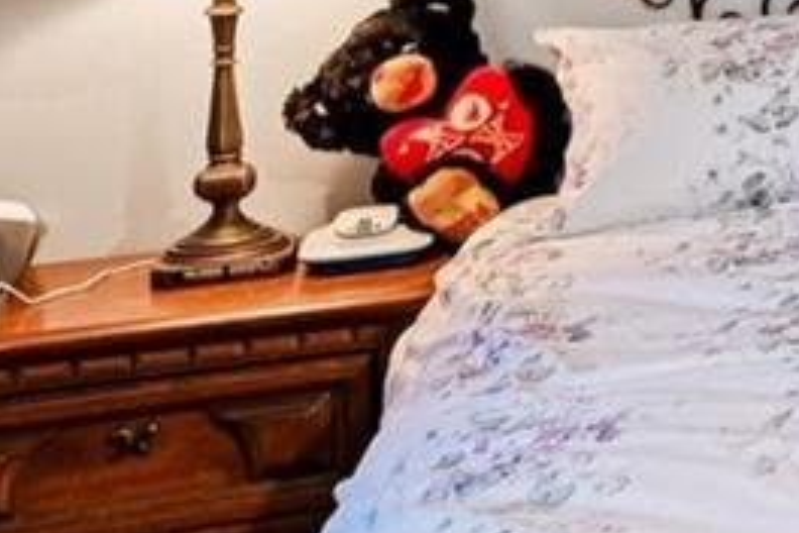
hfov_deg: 16.6
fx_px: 1886
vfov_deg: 14.9
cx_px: 1686
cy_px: -260
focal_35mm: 85
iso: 400
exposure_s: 1/15
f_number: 8
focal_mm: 14
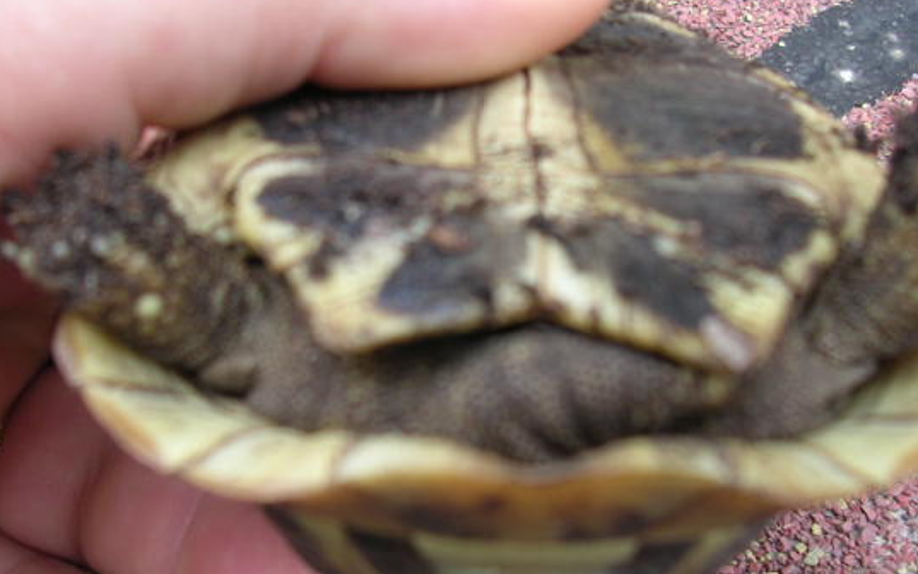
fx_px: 1201
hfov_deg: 41.8
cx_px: 456
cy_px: 347
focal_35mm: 48
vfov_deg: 26.8
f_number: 2.8
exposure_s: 1/114
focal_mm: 5.8
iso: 100
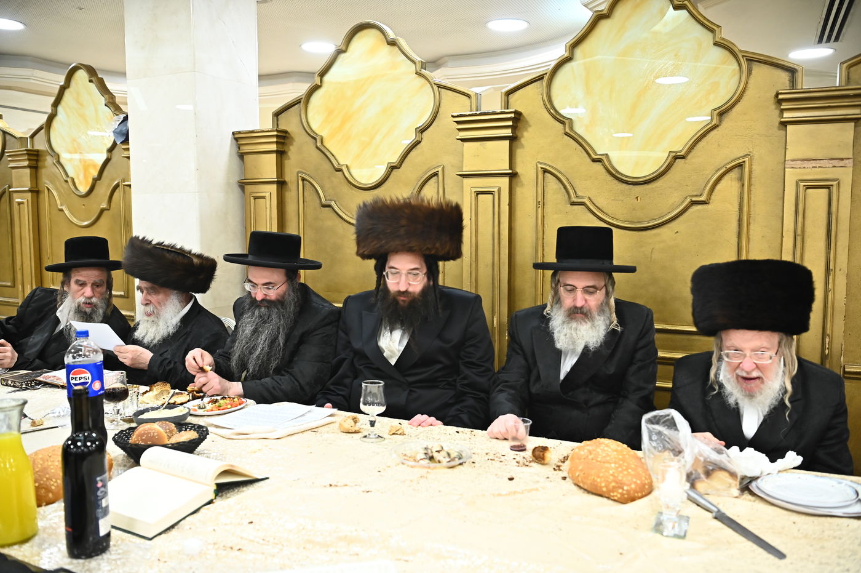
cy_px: 286
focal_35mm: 32
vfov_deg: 41.0
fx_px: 765
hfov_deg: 58.8
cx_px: 430
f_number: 4
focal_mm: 32
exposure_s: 1/160
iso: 3200
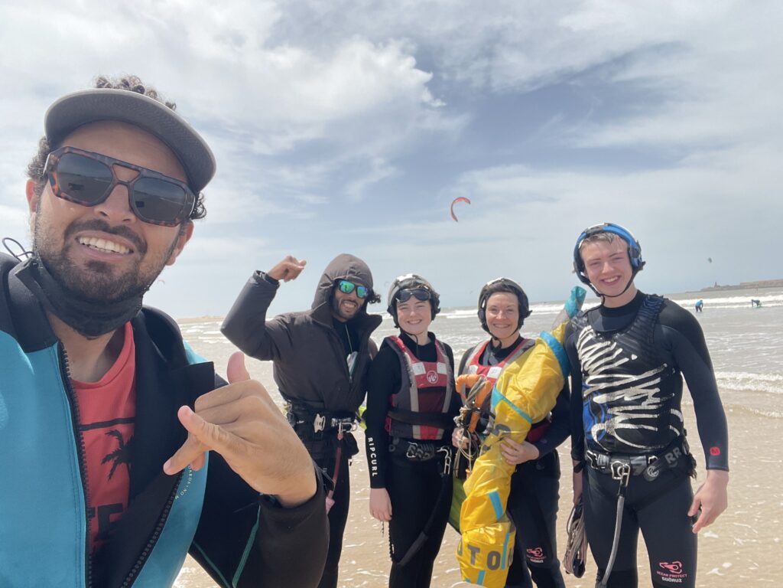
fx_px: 520
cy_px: 294
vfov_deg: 58.9
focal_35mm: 23
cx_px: 392
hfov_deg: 73.9
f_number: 2.2
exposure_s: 1/931
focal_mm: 2.71
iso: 25
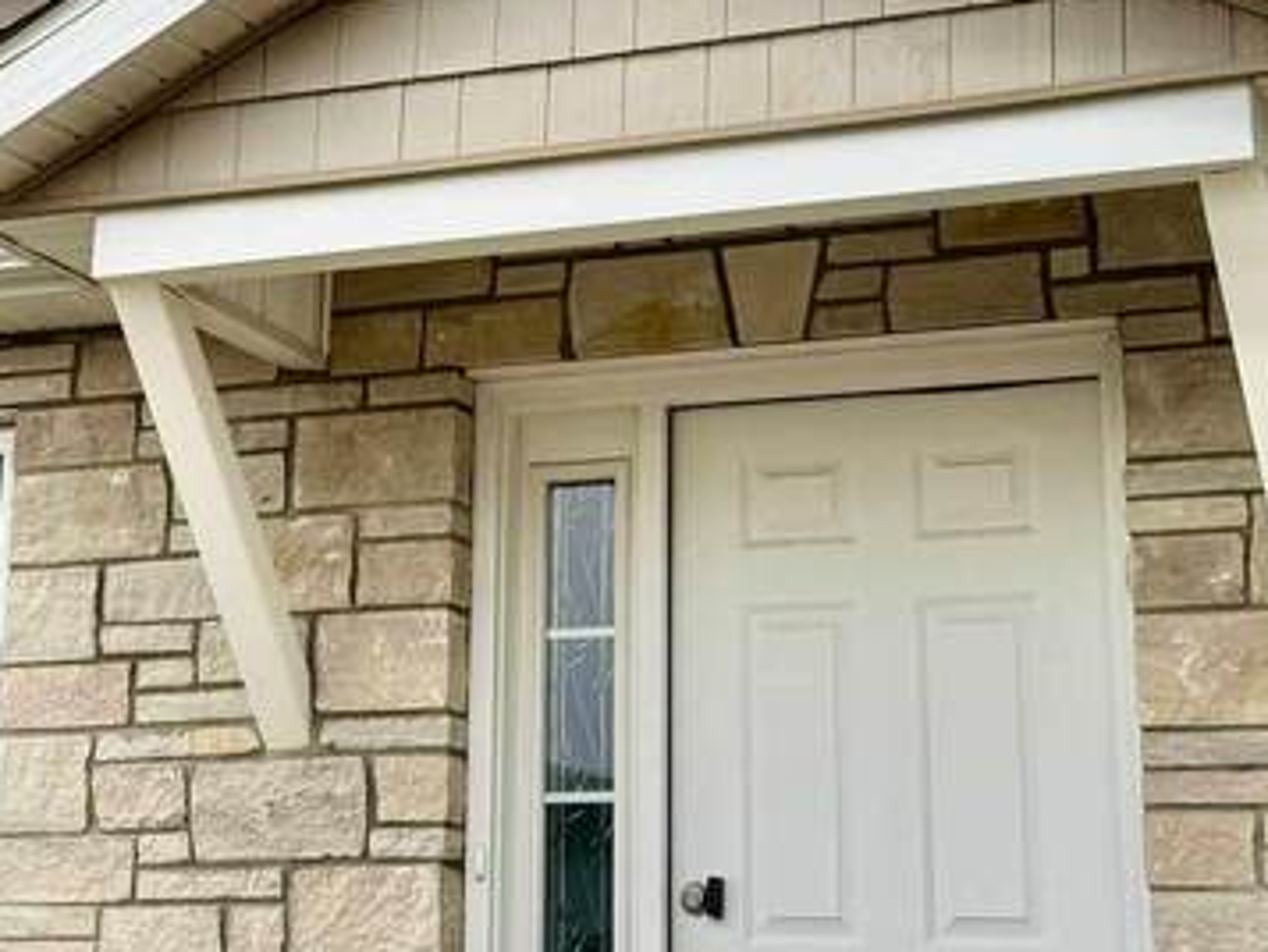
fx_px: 3151
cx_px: 387
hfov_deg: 22.6
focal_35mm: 86
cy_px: 188
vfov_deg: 17.0
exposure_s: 1/246
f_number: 1.78
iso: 80
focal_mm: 6.76
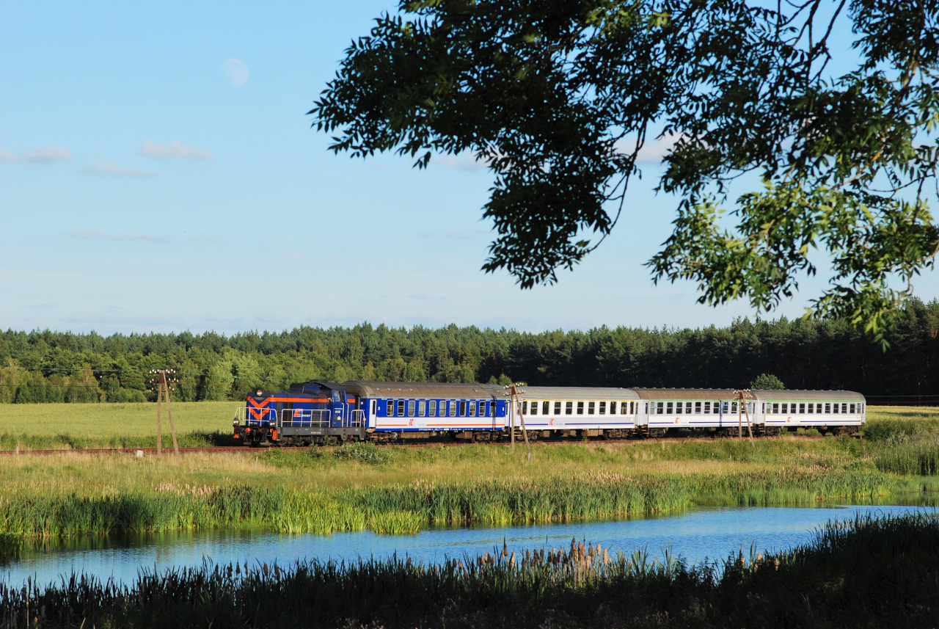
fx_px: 3330
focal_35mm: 128
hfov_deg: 16.1
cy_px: 314
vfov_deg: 10.8
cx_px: 470
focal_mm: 85
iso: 320
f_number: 6.3
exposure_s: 1/1250
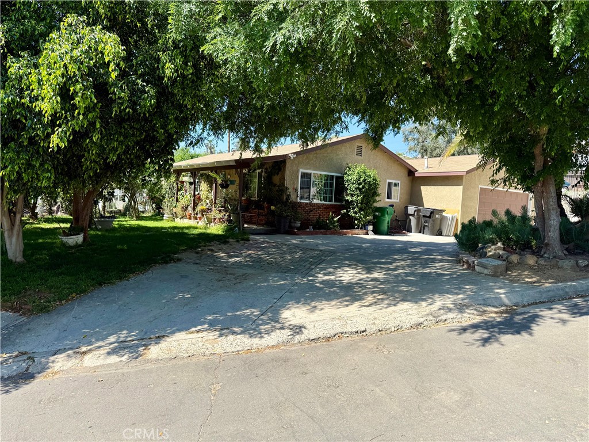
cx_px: 294
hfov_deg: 71.6
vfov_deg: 56.8
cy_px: 221
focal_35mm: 24
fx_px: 408
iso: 80
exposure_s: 1/1949
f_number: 1.78
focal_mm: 6.76
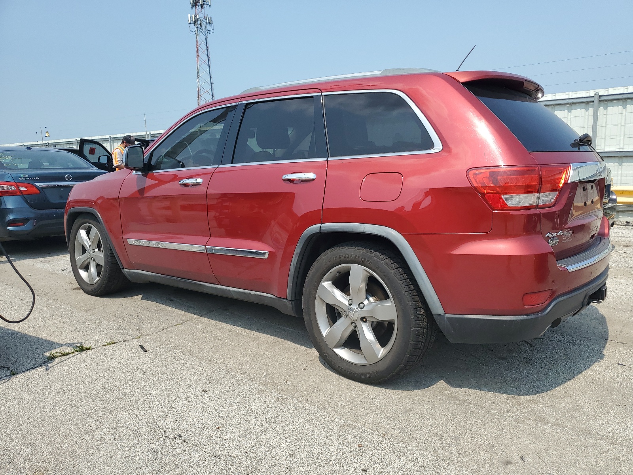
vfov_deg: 53.1
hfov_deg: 67.3
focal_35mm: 26
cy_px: 238
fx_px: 475
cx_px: 316
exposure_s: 1/3333
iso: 50
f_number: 1.5
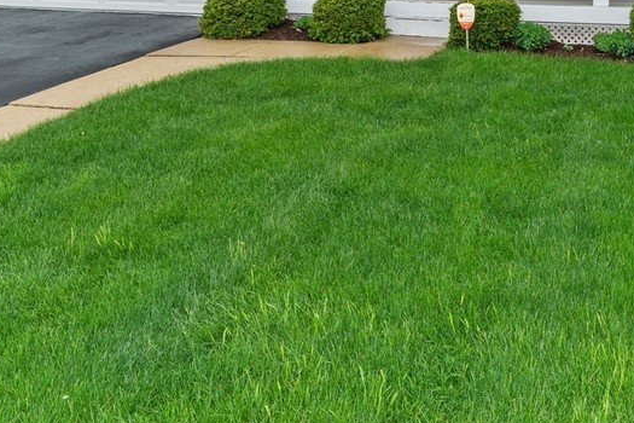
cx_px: 479
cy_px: -69
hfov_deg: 49.7
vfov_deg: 31.0
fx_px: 652
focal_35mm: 37
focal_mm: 12
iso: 100
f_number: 7.1
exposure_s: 1/160
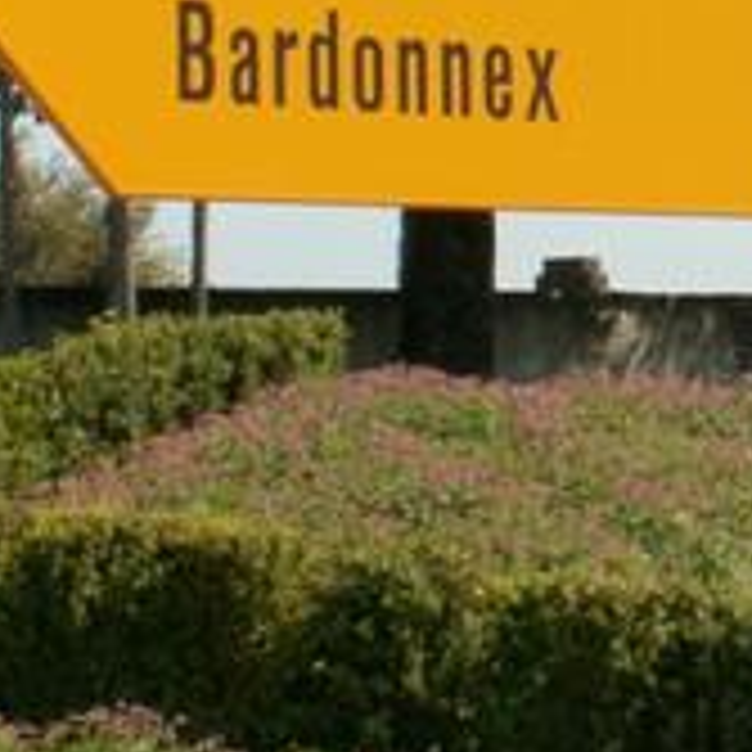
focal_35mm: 223
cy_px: -23
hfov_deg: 7.7
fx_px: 5481
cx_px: 1238
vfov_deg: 7.8
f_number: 7.1
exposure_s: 1/125
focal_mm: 11.06
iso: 50
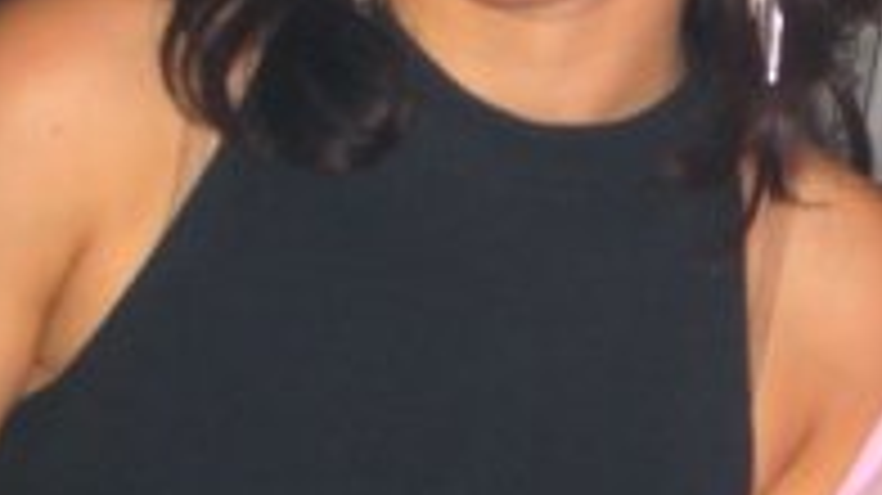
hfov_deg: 11.2
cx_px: 945
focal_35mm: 190
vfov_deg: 6.3
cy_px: -108
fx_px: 4441
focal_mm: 11.8
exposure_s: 1/60
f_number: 3.6
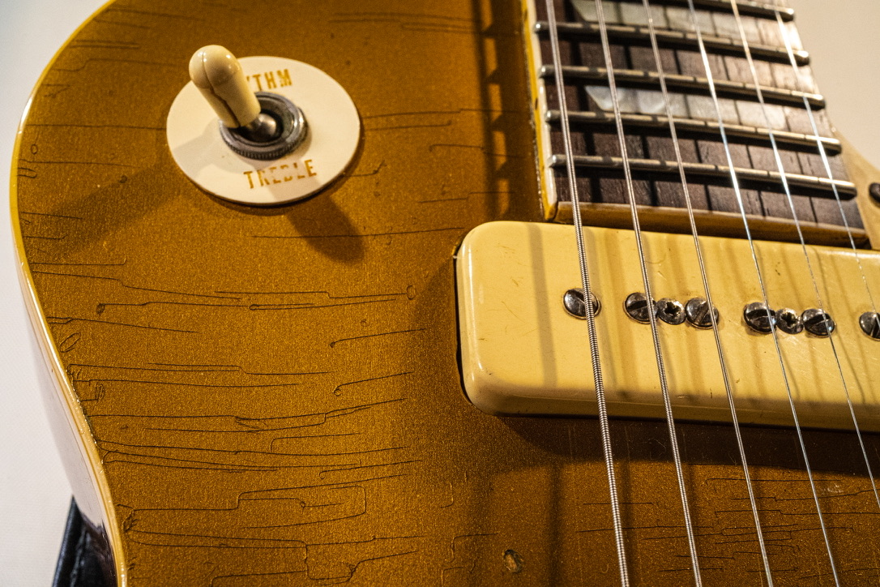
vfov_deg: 33.4
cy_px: 294
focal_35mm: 40
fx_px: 978
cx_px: 440
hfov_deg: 48.5
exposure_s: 1/25
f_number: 14
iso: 12800
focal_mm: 40
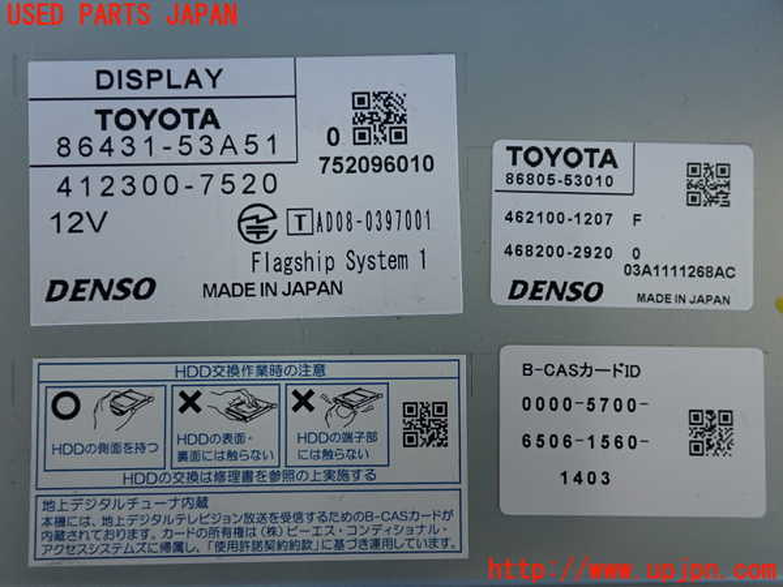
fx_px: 860
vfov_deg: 37.7
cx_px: 392
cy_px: 294
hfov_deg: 49.0
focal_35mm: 38
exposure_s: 1/125
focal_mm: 6.83
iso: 250
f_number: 2.7
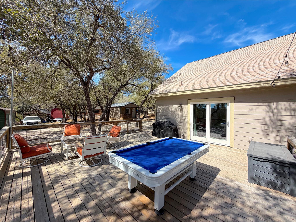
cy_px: 111
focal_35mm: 14
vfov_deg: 85.7
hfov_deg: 102.1
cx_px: 148
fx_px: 120
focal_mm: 2.22
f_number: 2.2
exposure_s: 1/770
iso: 32
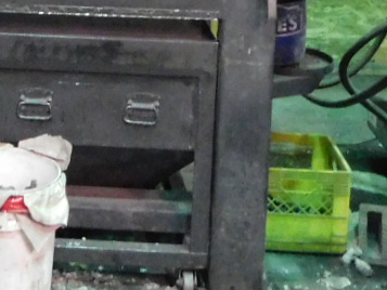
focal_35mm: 103
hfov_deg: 18.2
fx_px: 1152
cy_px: -193
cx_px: -60
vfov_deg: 13.3
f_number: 3
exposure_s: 1/5
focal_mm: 4
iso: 800
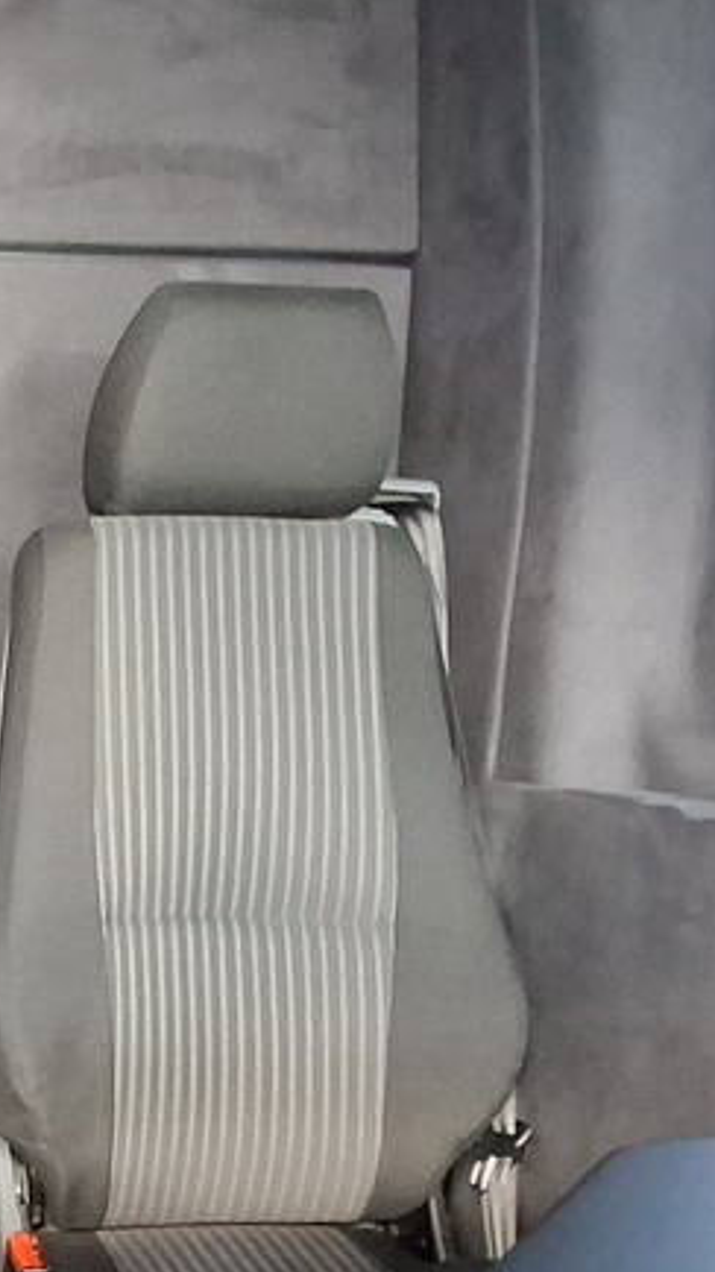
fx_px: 1585
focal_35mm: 47
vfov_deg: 42.5
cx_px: -375
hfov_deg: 21.2
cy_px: 938
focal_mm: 1.74
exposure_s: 1/20
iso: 640
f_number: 2.2
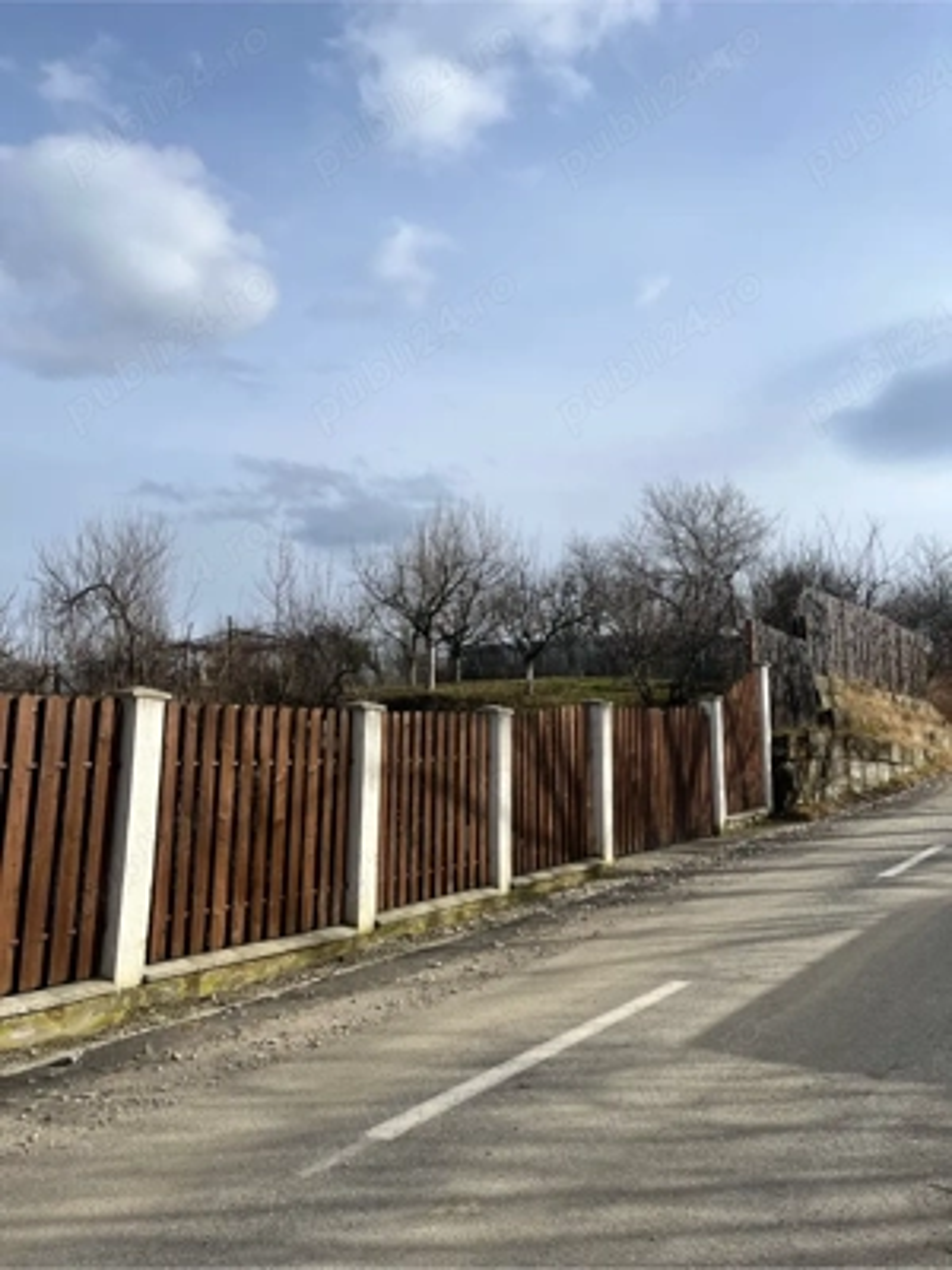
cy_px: 635
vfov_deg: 67.3
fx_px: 953
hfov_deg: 53.1
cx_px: 476
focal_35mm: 26
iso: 50
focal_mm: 5.1
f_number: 1.6
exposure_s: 1/4651
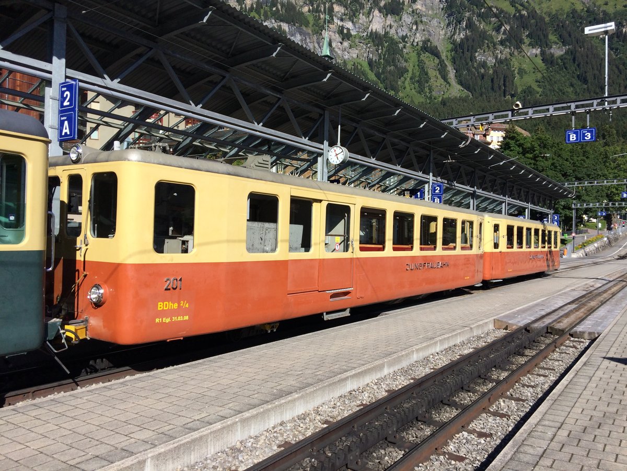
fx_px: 543
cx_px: 314
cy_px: 236
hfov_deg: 60.0
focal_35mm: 30
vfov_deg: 46.8
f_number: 2.2
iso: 32
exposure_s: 1/1953
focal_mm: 4.12
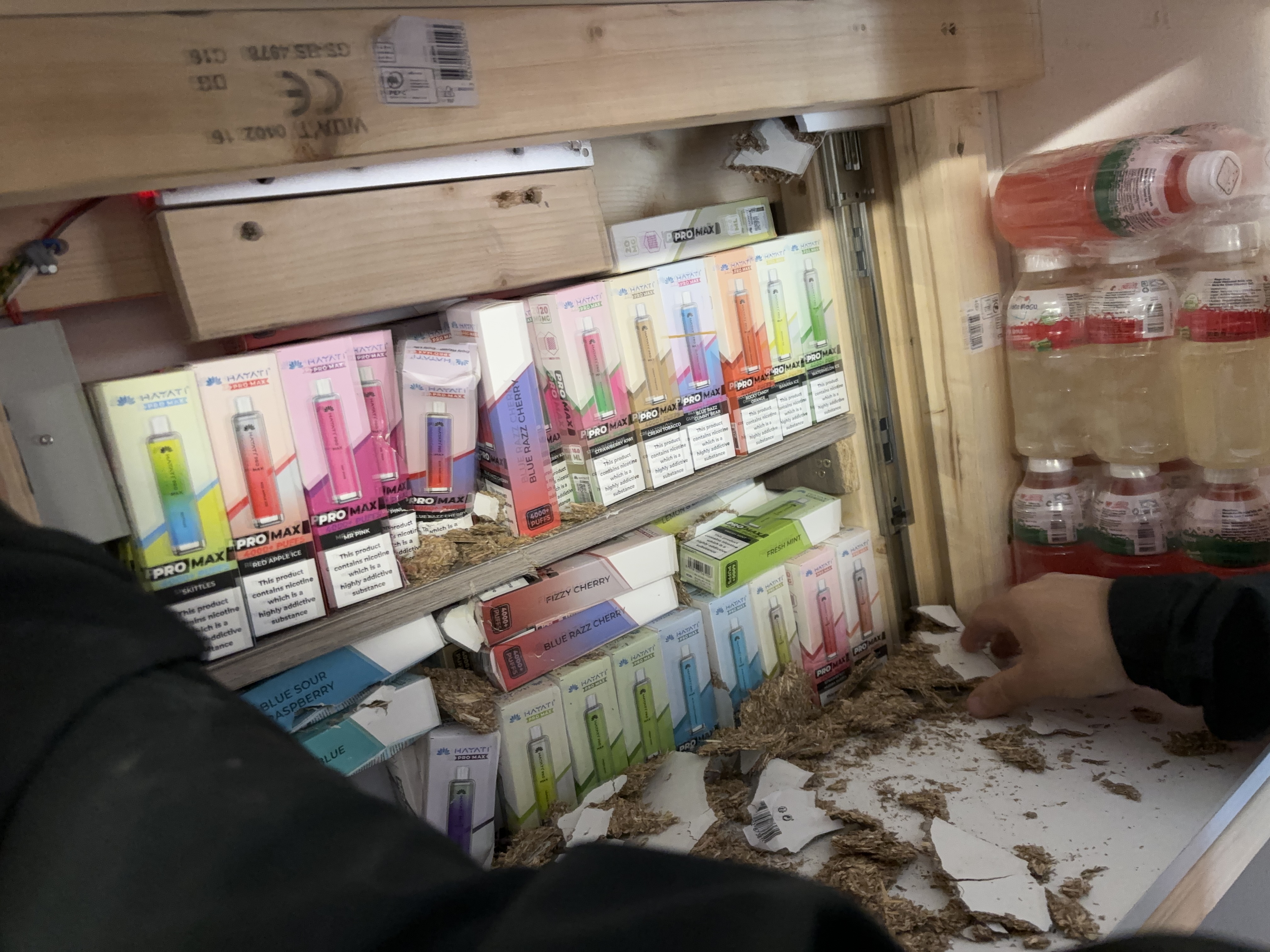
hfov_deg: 67.3
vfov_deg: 53.1
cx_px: 635
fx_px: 954
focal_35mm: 26
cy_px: 476
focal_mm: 5.96
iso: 400
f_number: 1.6
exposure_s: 1/33
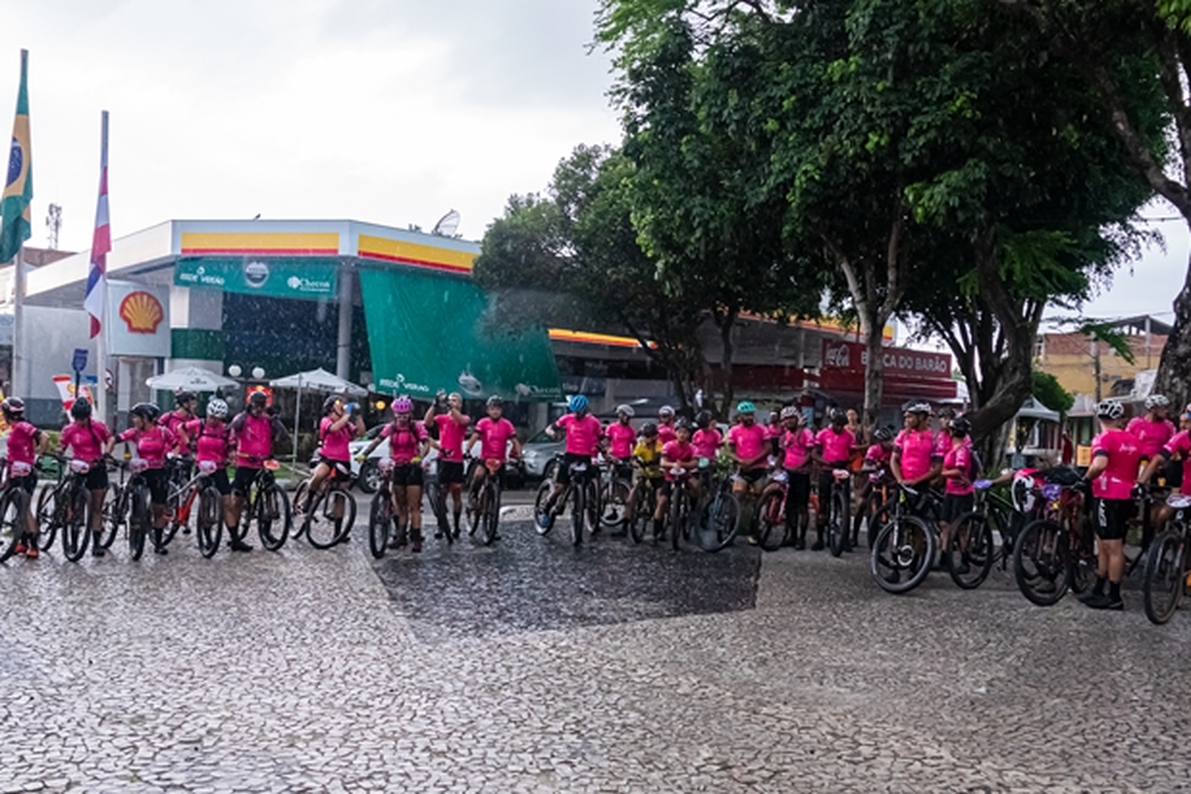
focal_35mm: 31
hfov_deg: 60.9
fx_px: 1012
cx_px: 571
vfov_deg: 42.8
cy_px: 436
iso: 800
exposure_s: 1/400
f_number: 3.5
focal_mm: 17
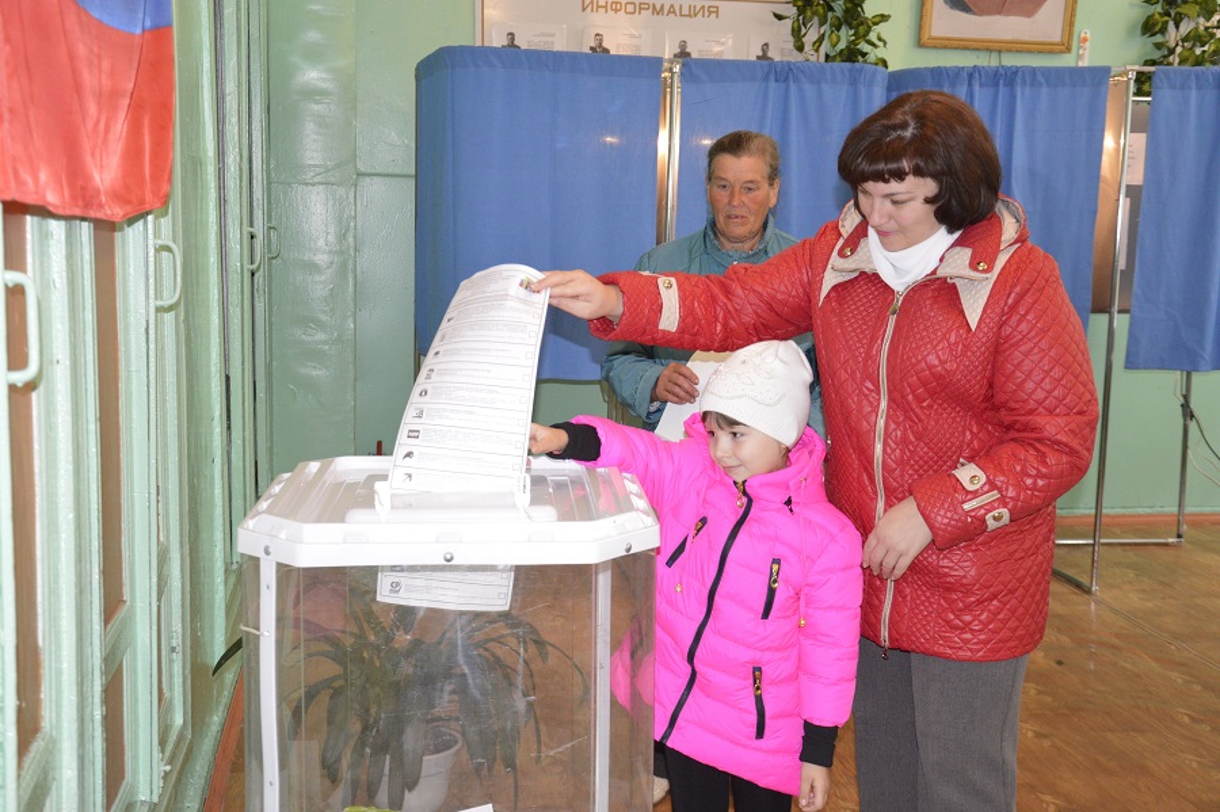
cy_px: 406
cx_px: 610
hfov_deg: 43.6
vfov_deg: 29.8
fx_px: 1524
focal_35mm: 45
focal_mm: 30
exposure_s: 1/60
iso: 2000
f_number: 4.2
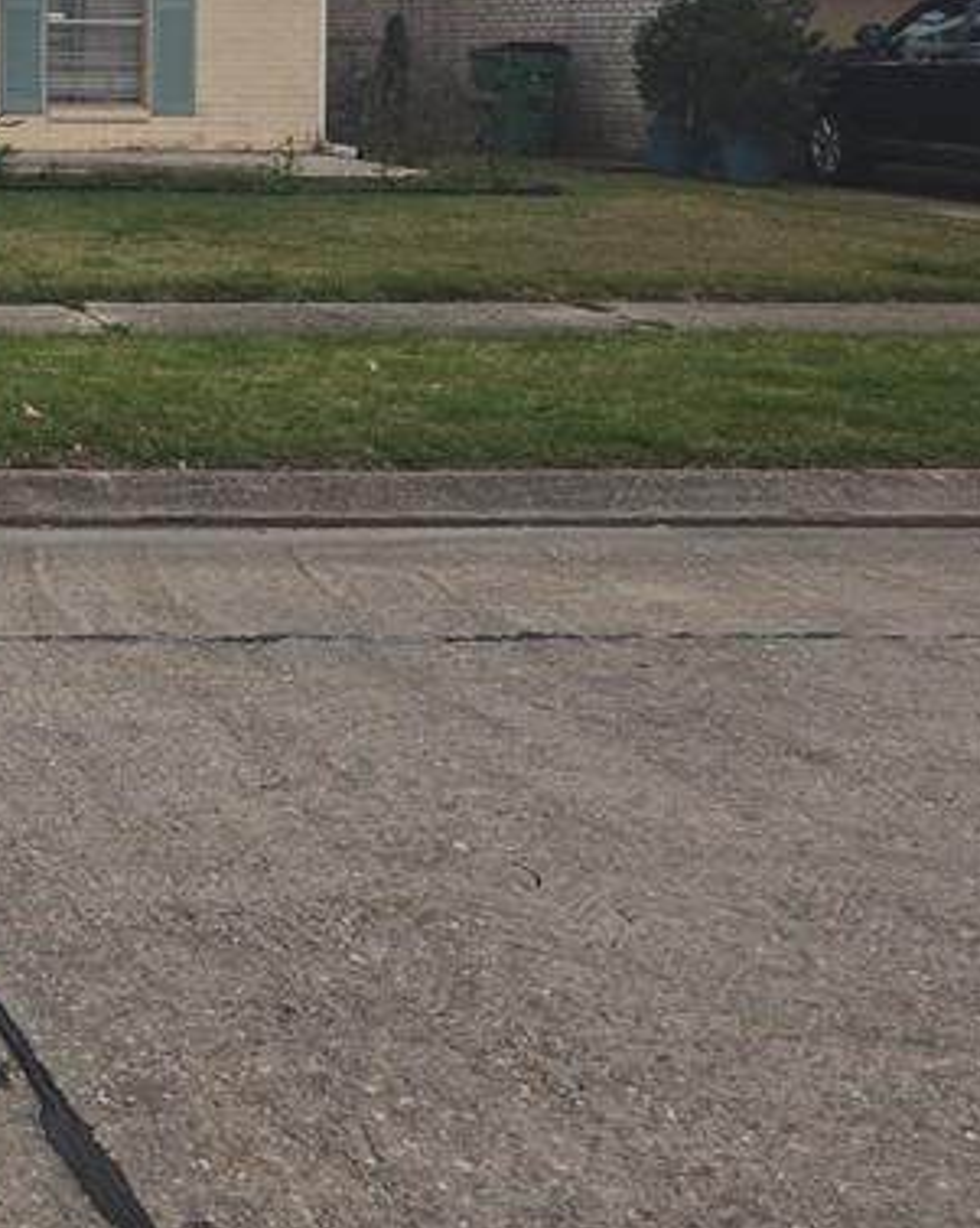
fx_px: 2214
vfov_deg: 29.1
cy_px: 10
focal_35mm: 61
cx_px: -462
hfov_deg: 21.3
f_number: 1.8
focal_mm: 5.4
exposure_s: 1/188
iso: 25
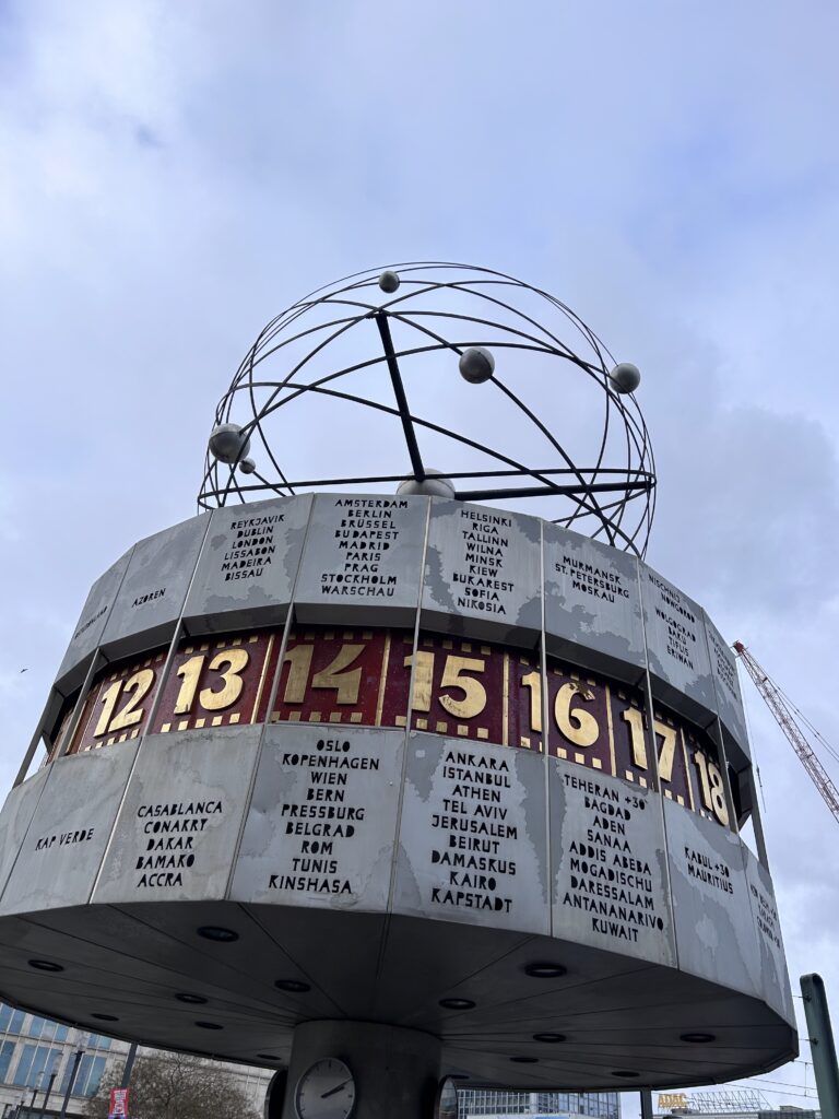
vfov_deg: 67.3
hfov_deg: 53.1
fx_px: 840
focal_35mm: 26
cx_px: 420
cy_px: 560
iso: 50
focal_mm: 5.7
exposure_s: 1/2299
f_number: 1.5
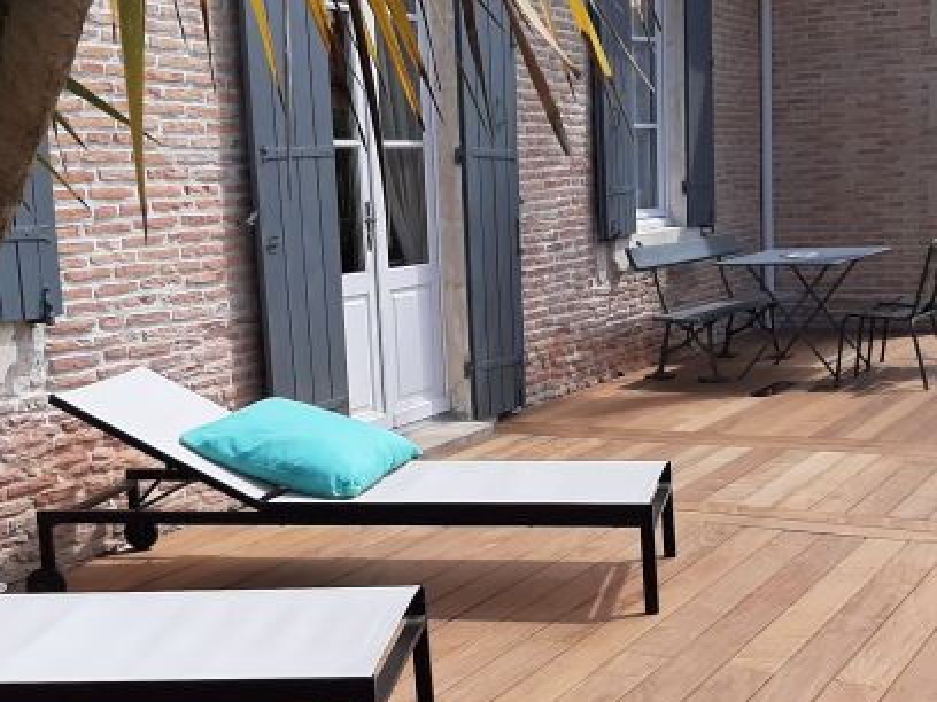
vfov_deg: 28.5
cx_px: 533
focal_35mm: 51
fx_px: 1380
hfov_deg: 37.4
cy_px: 392
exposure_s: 1/3096
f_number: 1.7
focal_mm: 3.93
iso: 40
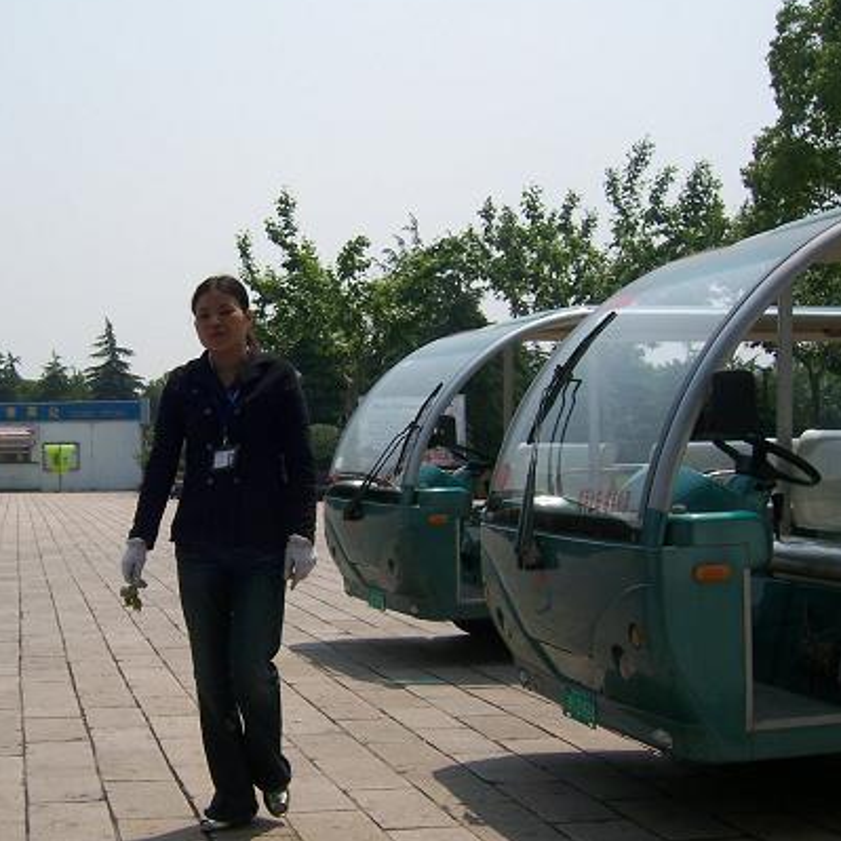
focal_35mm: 50
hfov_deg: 33.3
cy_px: 428
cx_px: 204
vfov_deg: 34.0
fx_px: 1374
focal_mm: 6
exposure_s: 1/800
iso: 80
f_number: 4.5
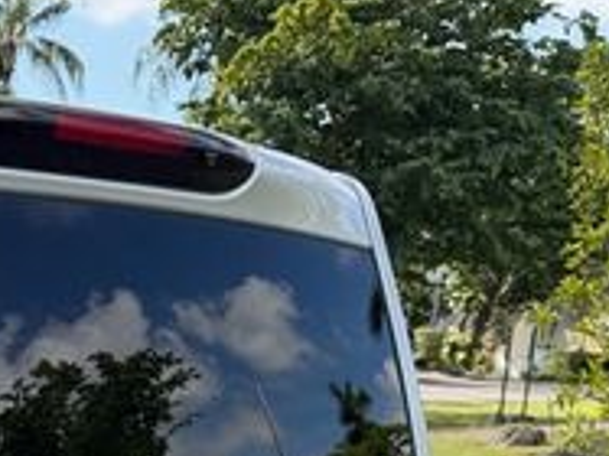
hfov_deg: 21.9
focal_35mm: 82
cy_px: 739
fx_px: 1442
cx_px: -140
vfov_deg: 16.0
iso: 80
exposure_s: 1/1385
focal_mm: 6.76
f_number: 1.78
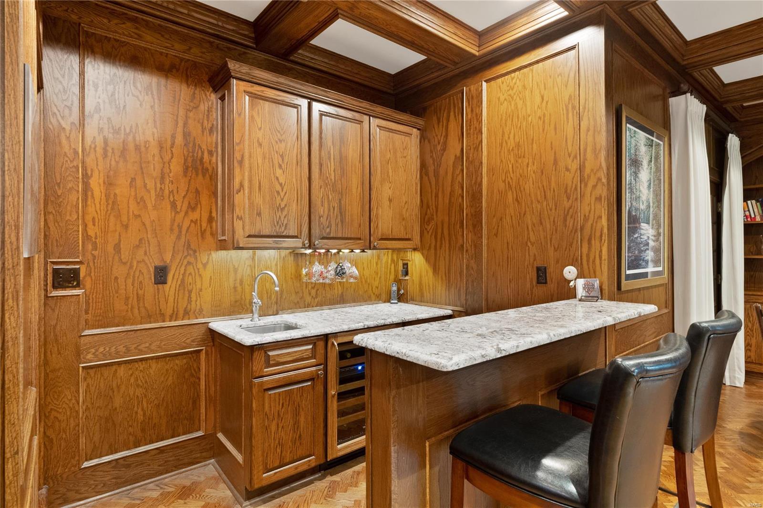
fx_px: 381
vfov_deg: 67.4
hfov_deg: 90.0
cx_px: 382
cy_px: 254
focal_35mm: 18
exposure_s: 1/2
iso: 640
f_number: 5.6
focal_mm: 9
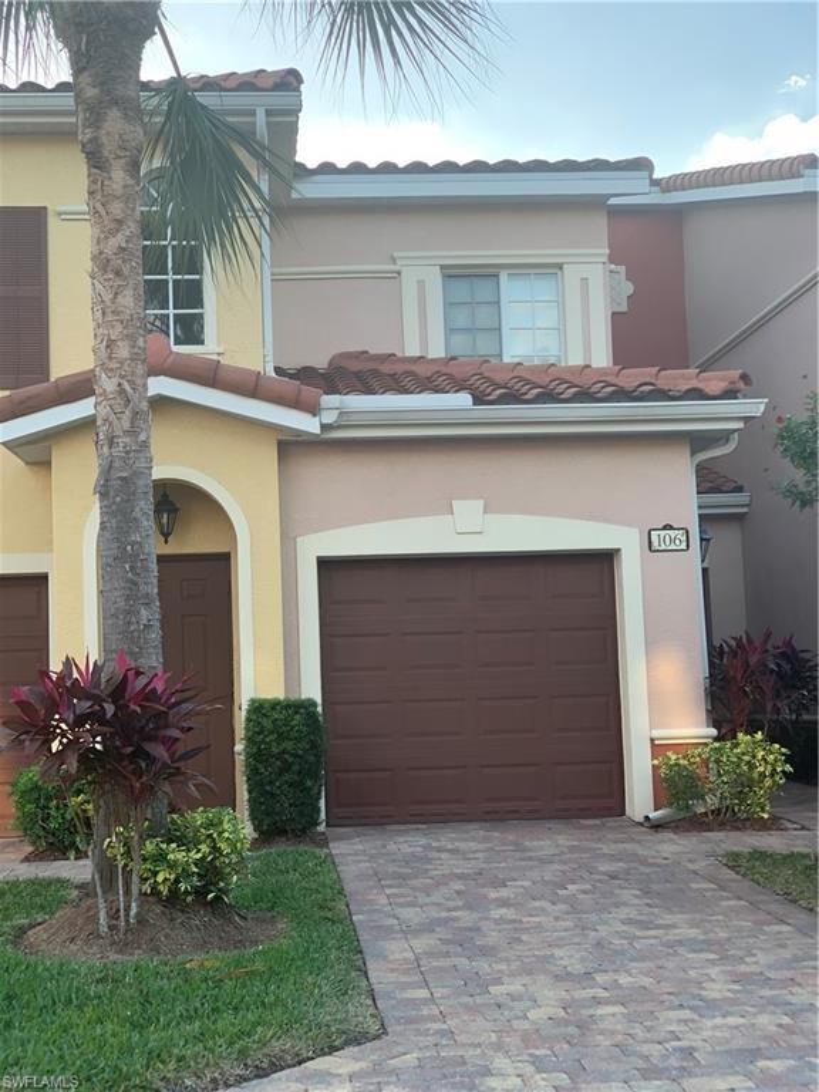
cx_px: 410
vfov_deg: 36.8
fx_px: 1640
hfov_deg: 28.0
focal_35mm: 52
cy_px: 546
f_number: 2.4
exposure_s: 1/122
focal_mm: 6
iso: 20
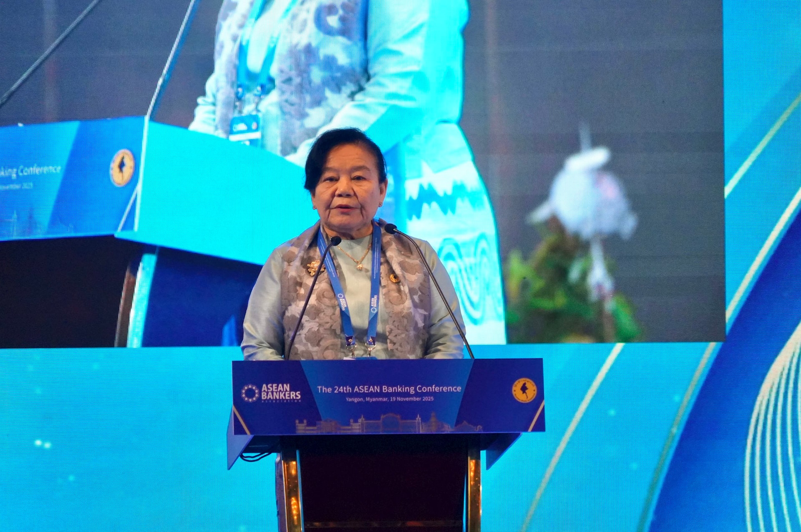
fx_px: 5333
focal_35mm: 240
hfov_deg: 8.6
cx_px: 400
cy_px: 266
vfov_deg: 5.7
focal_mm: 240
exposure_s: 1/250
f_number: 6.3
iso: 3200
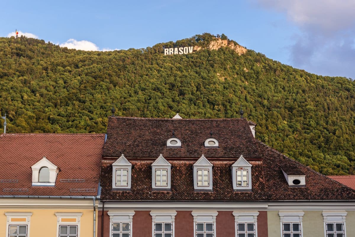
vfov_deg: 21.9
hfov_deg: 32.4
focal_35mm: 62
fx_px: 611
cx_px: 178
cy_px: 118
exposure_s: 1/200
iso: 400
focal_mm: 62
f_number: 4.5
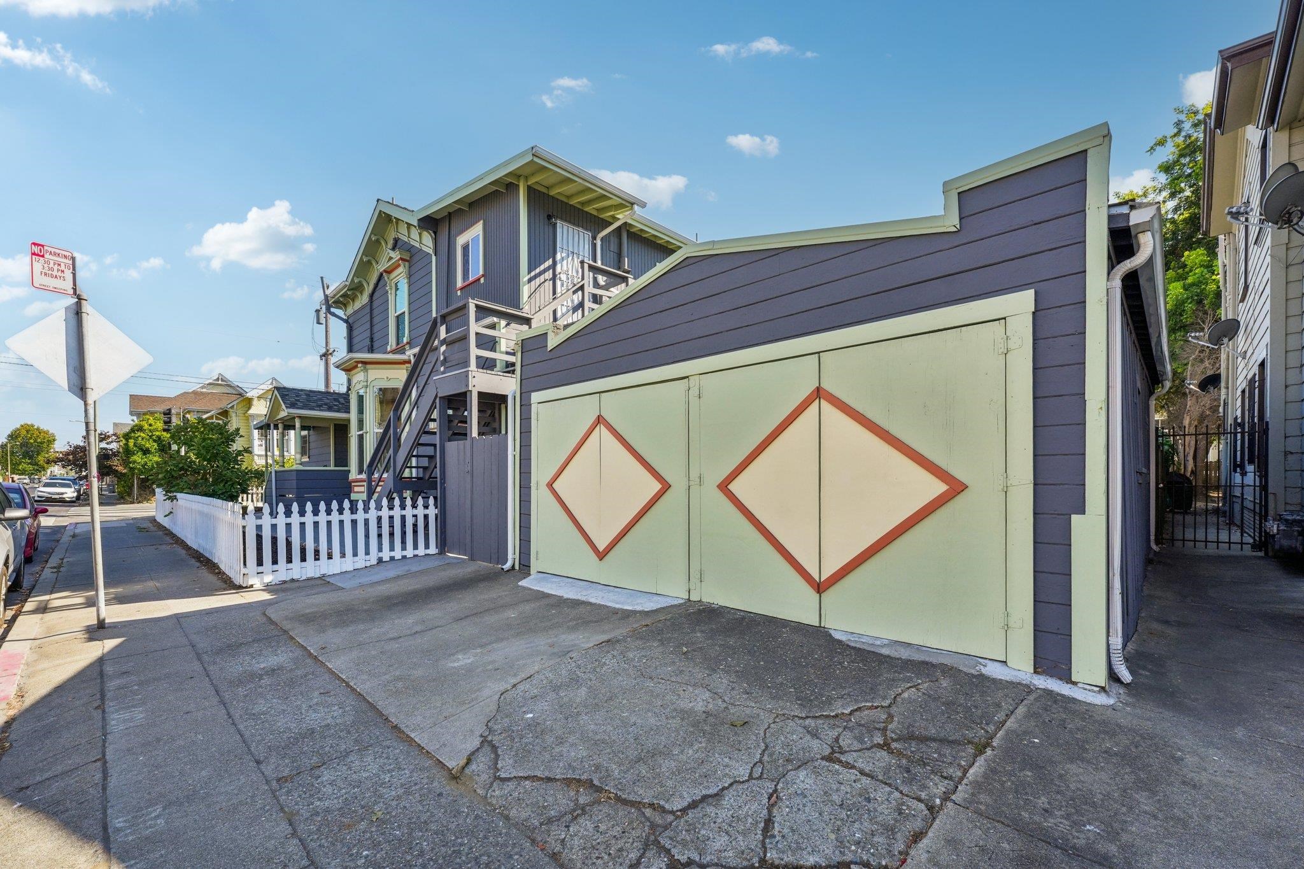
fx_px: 507
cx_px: 652
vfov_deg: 81.2
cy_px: 434
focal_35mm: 14
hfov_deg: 104.3
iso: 640
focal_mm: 14
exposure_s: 1/640
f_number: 8
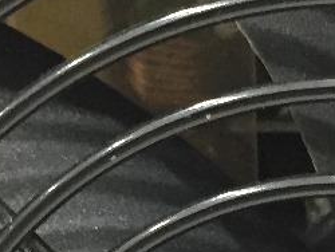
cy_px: 466
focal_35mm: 189
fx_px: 1831
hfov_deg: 10.4
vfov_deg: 7.6
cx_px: 327
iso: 250
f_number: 2.2
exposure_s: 1/17
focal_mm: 4.15
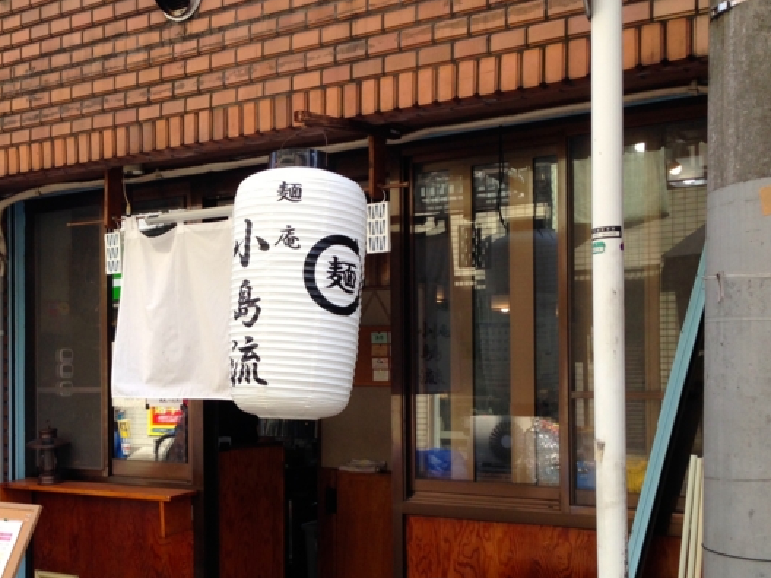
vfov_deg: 29.0
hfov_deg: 37.8
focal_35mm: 50
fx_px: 1114
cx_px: 267
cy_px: 365
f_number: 2.4
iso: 50
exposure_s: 1/257
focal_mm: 4.12
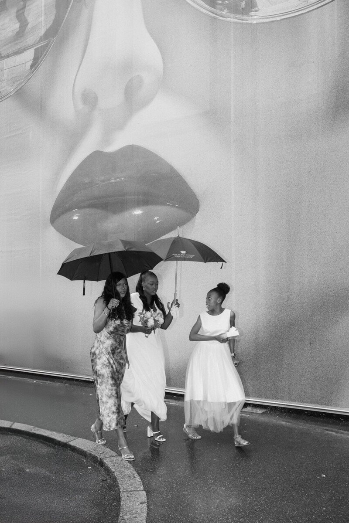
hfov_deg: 37.9
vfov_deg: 54.4
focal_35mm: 35
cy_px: 262
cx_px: 174
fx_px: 509
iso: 200
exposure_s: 1/200
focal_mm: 35
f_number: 4.5
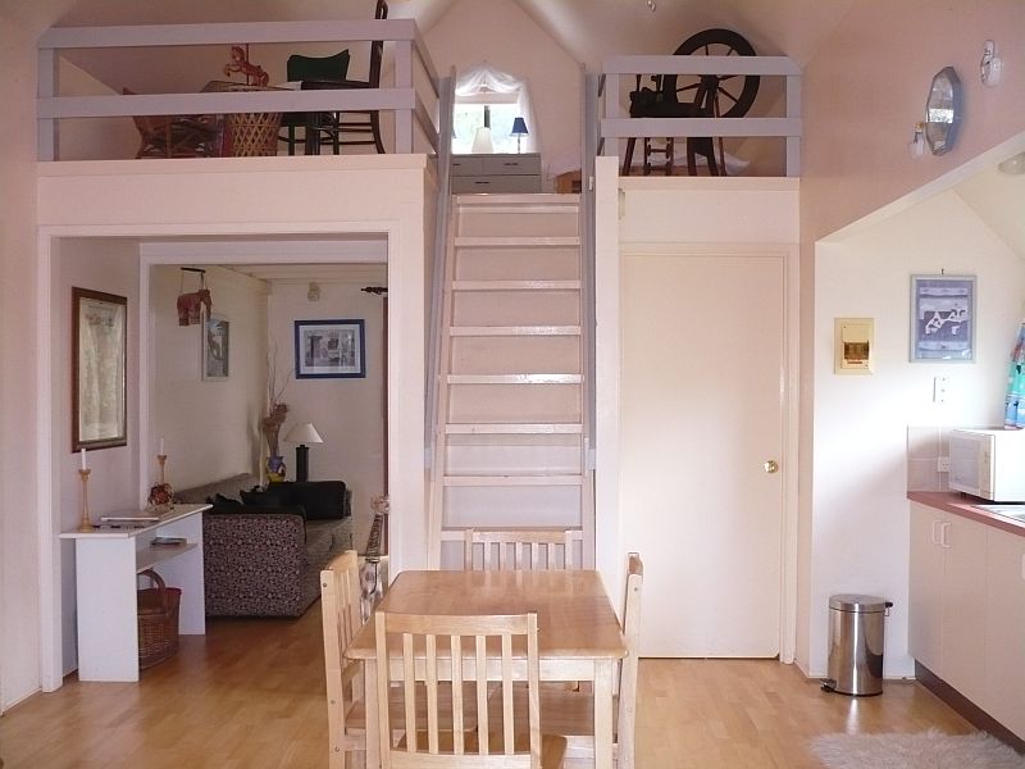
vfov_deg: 40.7
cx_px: 512
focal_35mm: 35
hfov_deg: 52.6
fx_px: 1036
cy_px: 384
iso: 250
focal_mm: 5.8
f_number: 2.8
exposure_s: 1/30
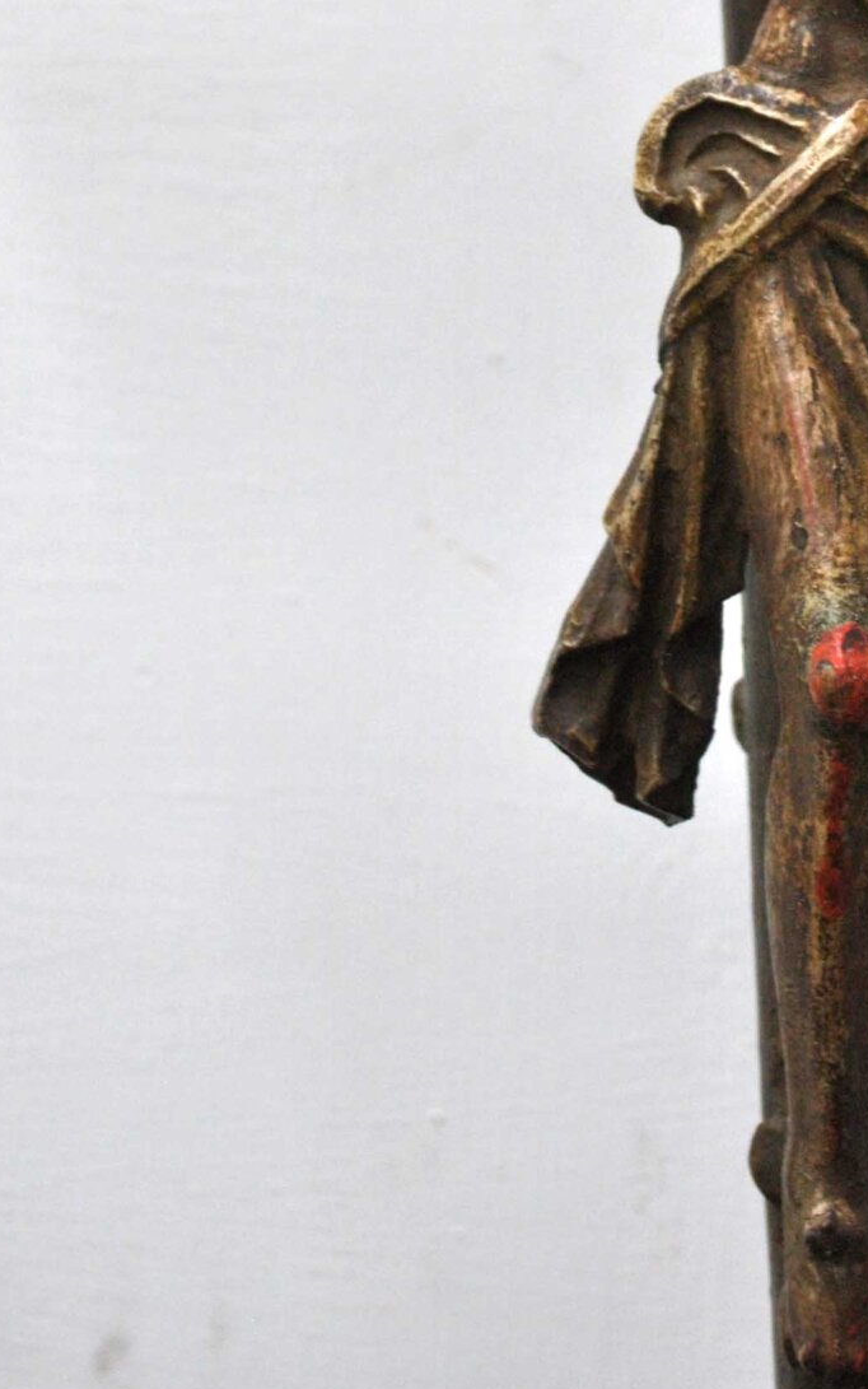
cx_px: 813
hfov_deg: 12.4
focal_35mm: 104
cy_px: -71
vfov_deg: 19.3
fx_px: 3943
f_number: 4.5
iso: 400
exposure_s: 1/40
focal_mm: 29
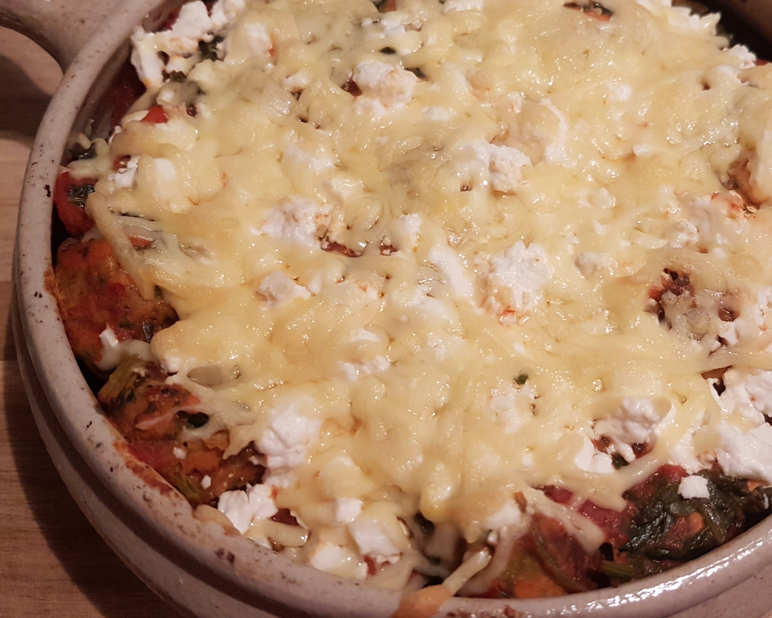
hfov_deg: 53.9
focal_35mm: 33
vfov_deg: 44.5
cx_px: 457
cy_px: 280
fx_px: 754
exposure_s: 1/33
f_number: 1.7
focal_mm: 4.2
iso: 200
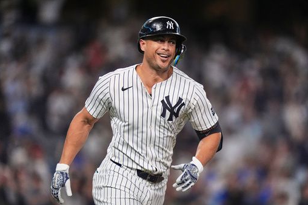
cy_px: 102
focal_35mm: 403
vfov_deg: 3.4
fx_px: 3449
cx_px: 153
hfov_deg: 5.1
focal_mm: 400
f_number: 3.2
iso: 4000
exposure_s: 1/3200
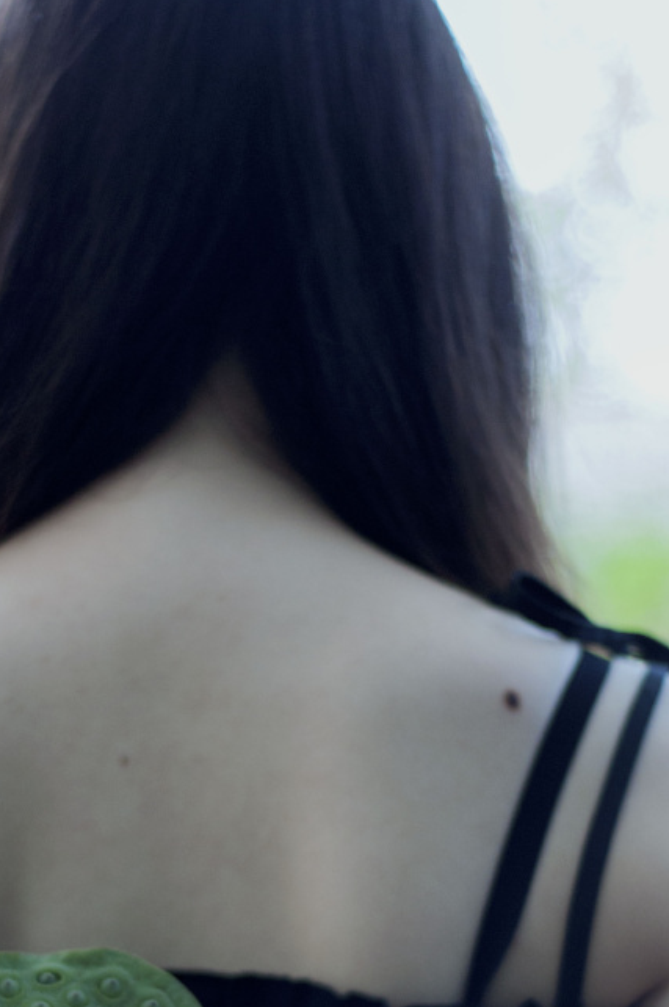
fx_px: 3913
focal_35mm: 140
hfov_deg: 9.8
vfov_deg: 14.5
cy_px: 918
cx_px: 154
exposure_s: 1/320
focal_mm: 50
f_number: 1.8
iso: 800
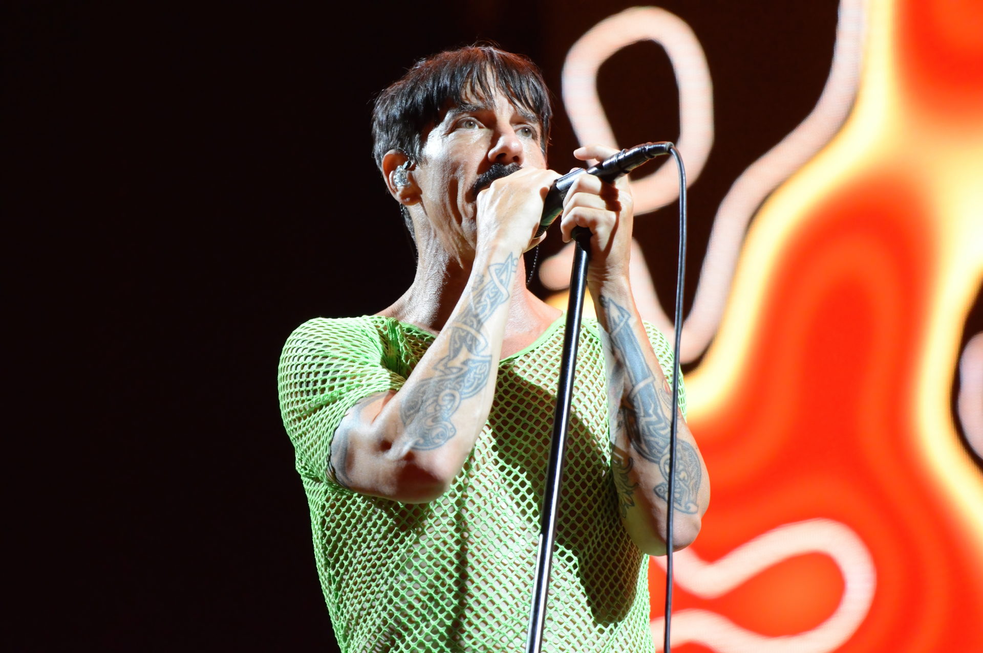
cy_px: 326
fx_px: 6548
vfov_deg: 5.7
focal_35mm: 240
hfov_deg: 8.6
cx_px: 492
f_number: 2.8
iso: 3200
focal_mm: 160
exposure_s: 1/1250
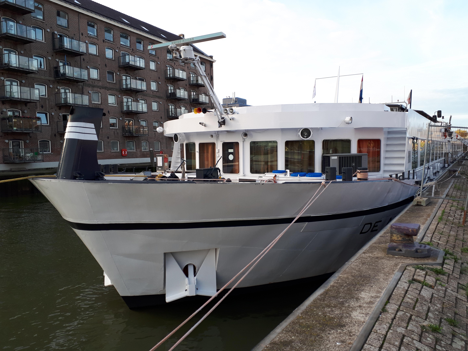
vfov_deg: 51.4
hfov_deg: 65.3
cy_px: 176
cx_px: 234
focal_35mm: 27
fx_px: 365
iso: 40
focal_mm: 3.6
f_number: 1.9
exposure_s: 1/288
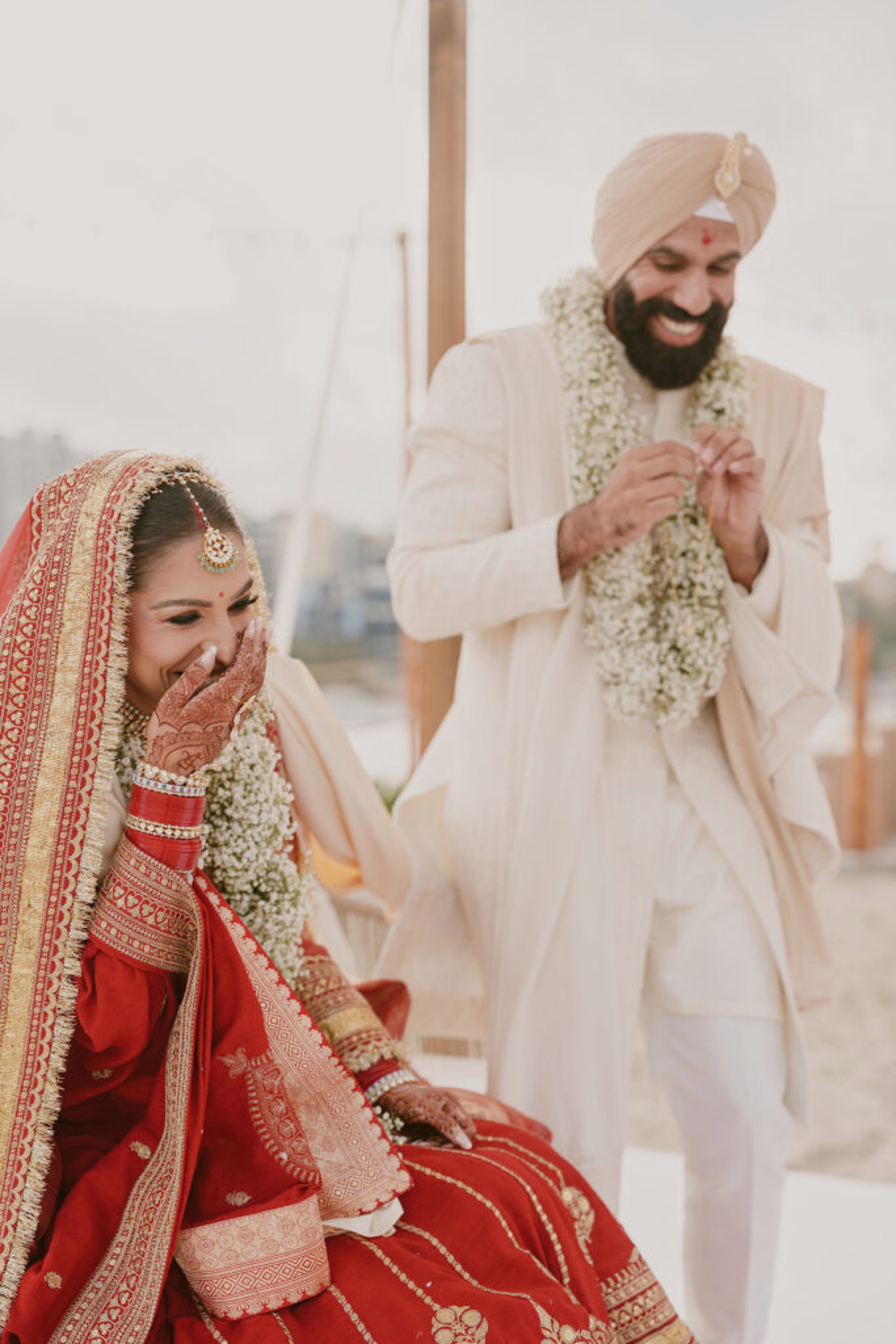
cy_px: 672
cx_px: 448
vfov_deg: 37.5
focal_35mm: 53
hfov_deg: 25.5
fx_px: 1978
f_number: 2.5
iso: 100
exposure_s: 1/500
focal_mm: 53
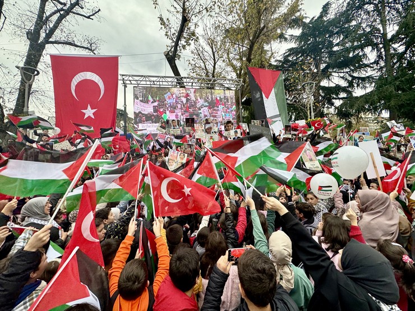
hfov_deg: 102.1
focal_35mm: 14
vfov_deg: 85.7
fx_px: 168
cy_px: 156
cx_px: 208
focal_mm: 2.22
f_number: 2.2
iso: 64
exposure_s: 1/120
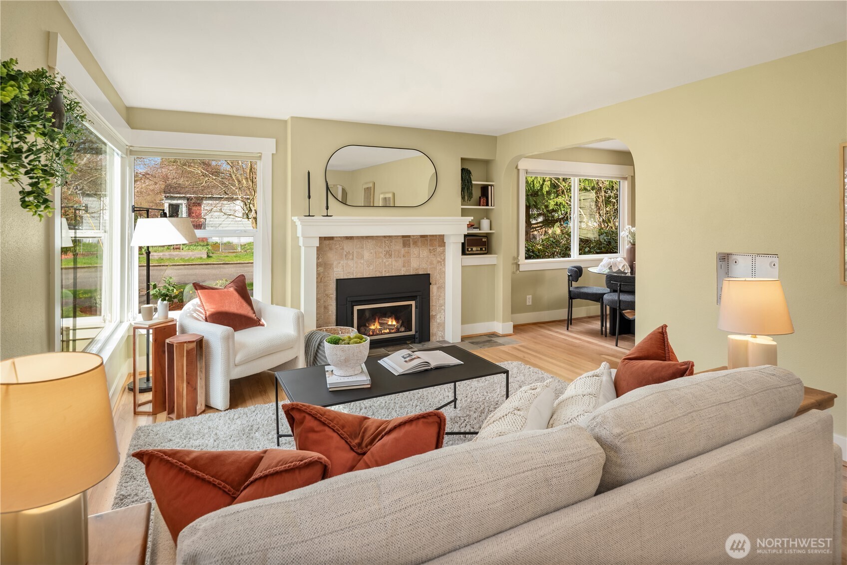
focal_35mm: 19
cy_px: 282
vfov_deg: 64.6
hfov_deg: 86.9
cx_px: 424
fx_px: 447
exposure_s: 1/13
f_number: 7.1
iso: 100
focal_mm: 19
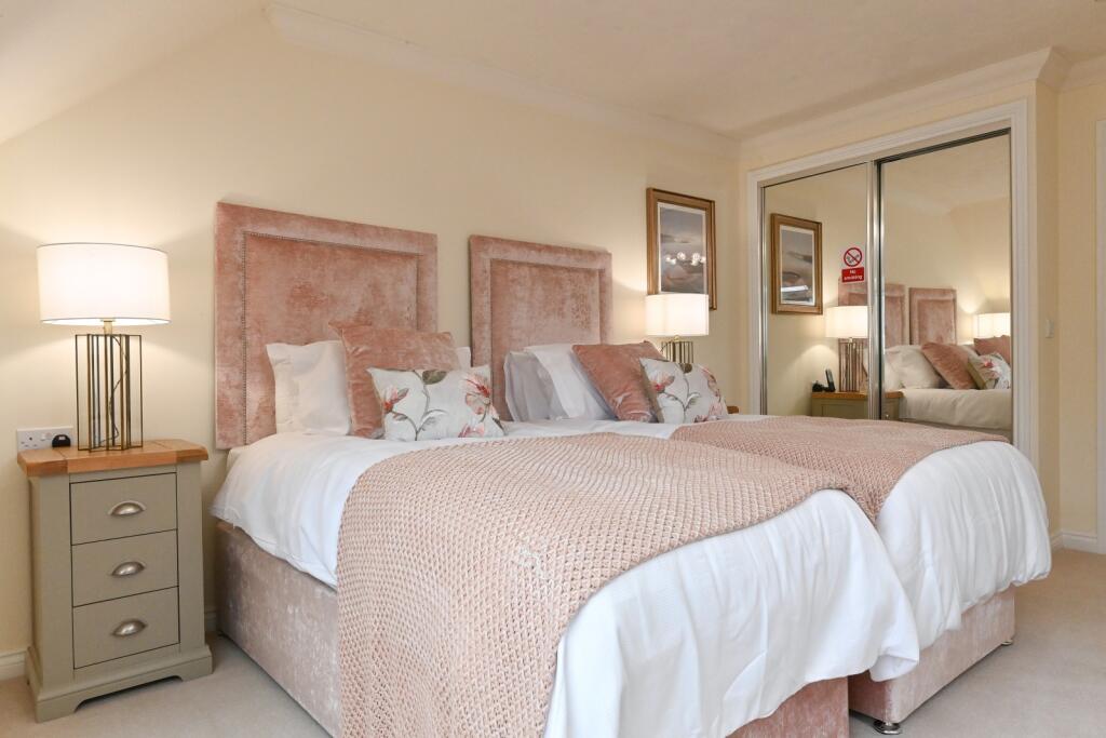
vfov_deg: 55.1
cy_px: 369
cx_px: 553
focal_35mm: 23
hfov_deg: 76.1
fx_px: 707
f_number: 16
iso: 3200
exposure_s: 1/100
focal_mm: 23
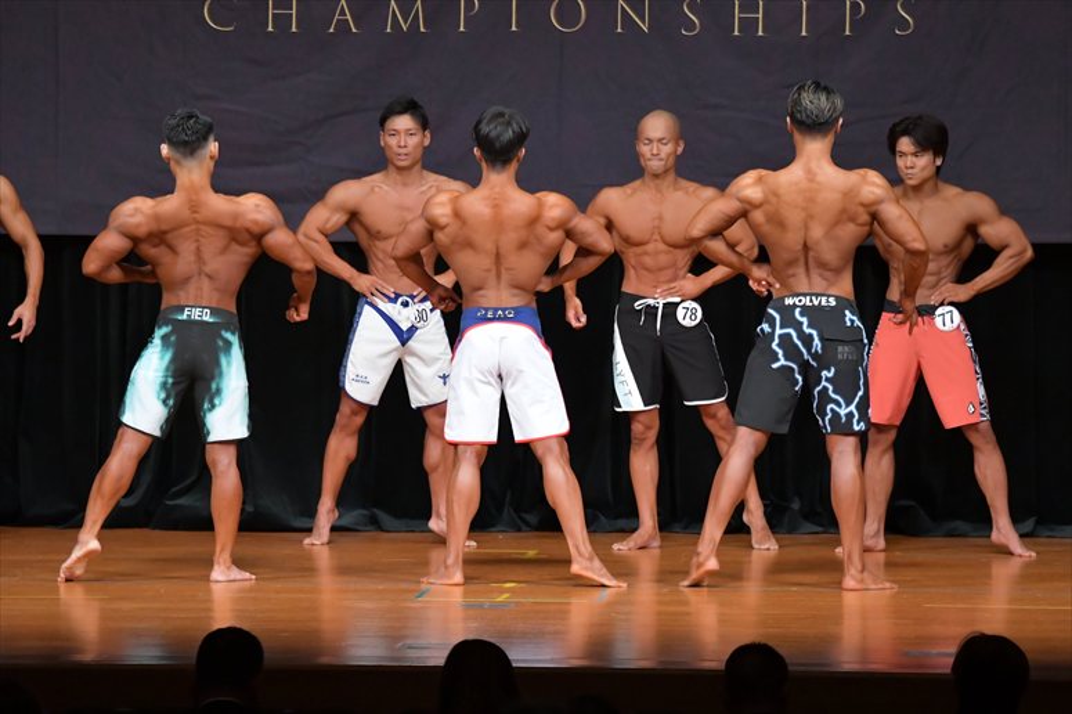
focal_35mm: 225
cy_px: 357
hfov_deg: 9.2
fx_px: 6697
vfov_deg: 6.1
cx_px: 536
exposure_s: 1/400
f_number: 5.6
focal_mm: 150
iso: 5000
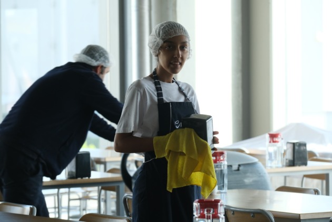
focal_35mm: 194
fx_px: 1789
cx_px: 166
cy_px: 111
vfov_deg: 7.1
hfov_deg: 10.6
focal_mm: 129.2
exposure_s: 1/80
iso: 640
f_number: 5.6
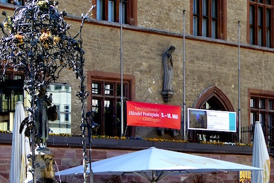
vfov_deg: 12.5
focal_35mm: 109
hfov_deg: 18.6
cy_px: 143
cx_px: 60
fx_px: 830
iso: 100
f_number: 4.1
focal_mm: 9.6
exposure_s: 1/160
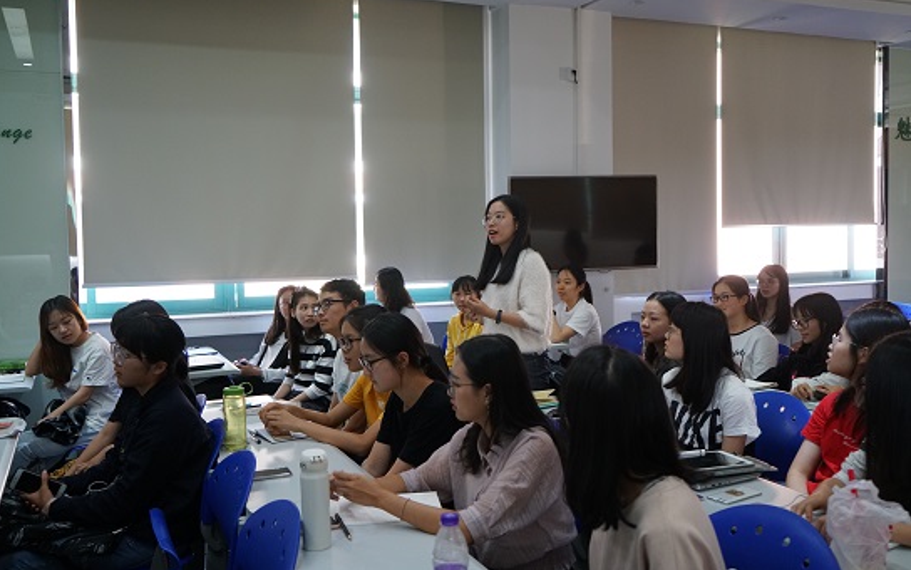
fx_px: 869
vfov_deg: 36.3
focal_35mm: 35
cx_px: 452
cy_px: 267
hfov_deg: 55.3
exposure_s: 1/160
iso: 2500
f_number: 4
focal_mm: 34
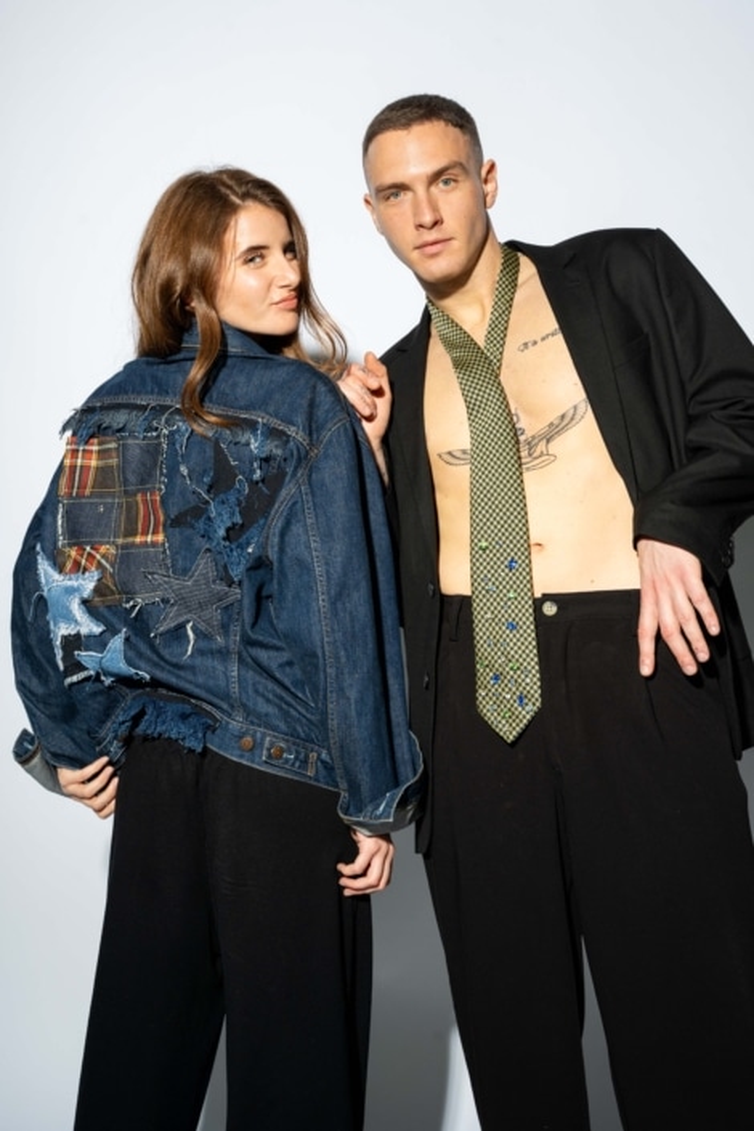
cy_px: 566
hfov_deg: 26.8
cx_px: 377
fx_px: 1580
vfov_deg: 39.4
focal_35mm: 50
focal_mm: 50.3
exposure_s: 1/100
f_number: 9
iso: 320
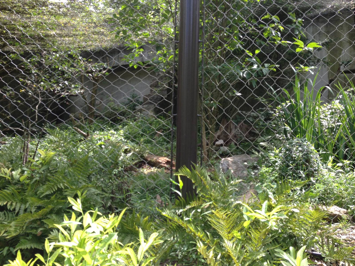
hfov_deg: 52.6
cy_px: 133
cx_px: 178
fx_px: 359
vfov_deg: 40.7
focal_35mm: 35
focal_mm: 4.28
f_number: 2.4
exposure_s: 1/334
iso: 50
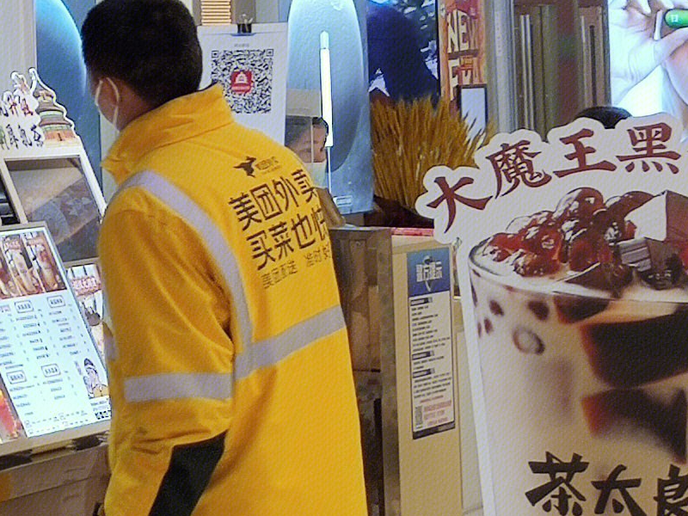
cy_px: -170
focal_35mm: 150
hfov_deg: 11.7
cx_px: -707
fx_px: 2981
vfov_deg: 9.7
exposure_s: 1/100
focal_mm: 4.75
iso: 126
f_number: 1.75
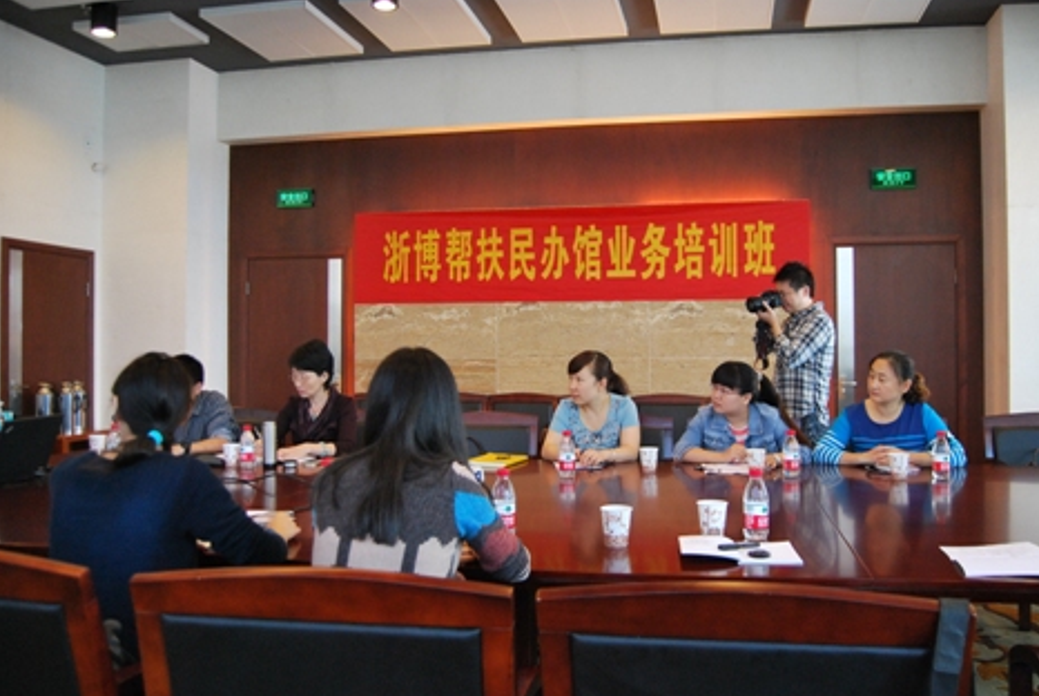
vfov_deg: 45.1
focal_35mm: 29
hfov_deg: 63.5
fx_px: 838
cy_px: 345
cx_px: 548
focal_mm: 18
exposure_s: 1/100
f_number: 3.5
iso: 800
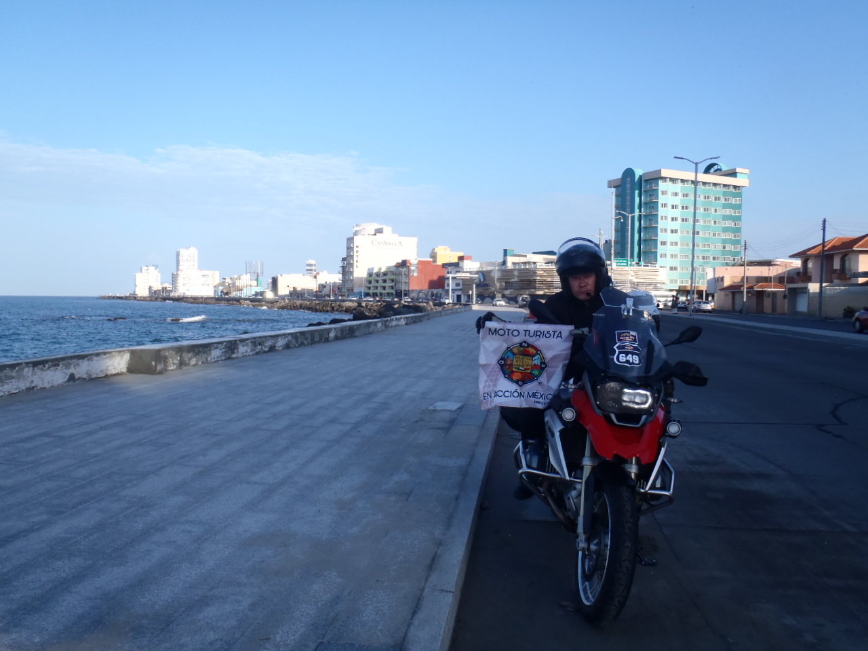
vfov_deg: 49.7
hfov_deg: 63.4
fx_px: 702
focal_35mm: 28
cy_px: 326
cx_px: 434
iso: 100
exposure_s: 1/60
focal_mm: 5
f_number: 10
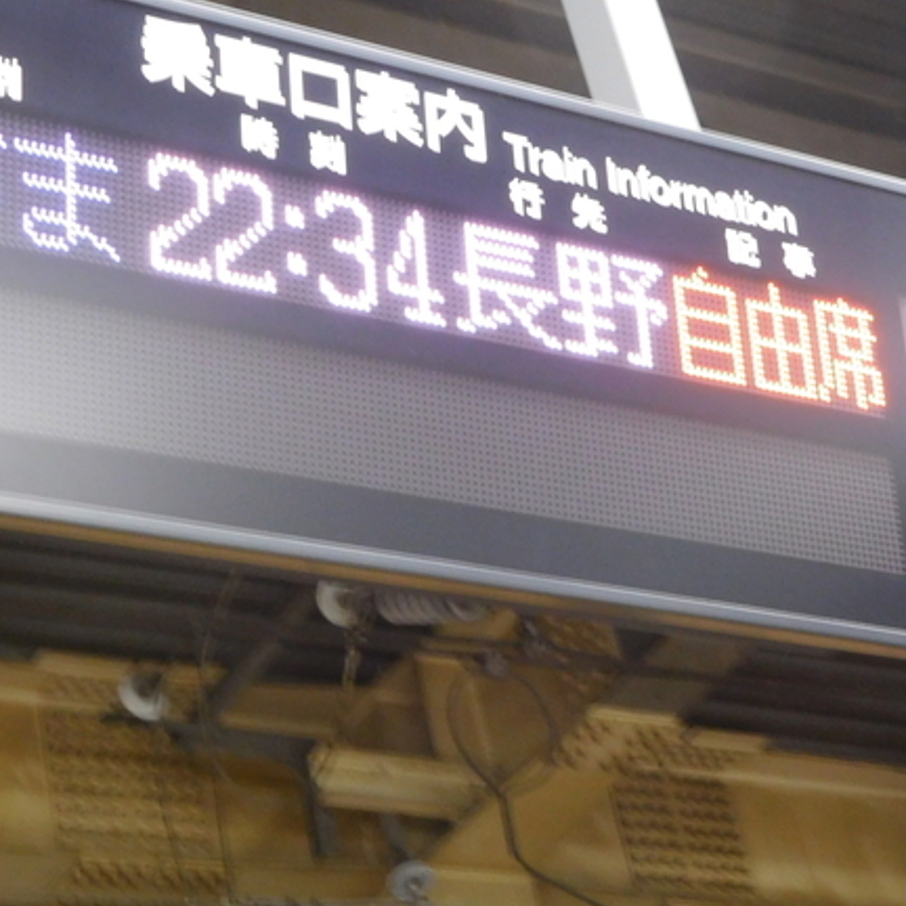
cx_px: 413
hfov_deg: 19.3
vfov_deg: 19.3
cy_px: 489
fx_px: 2665
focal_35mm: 90
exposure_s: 1/8
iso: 450
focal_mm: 9.8
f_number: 4.2
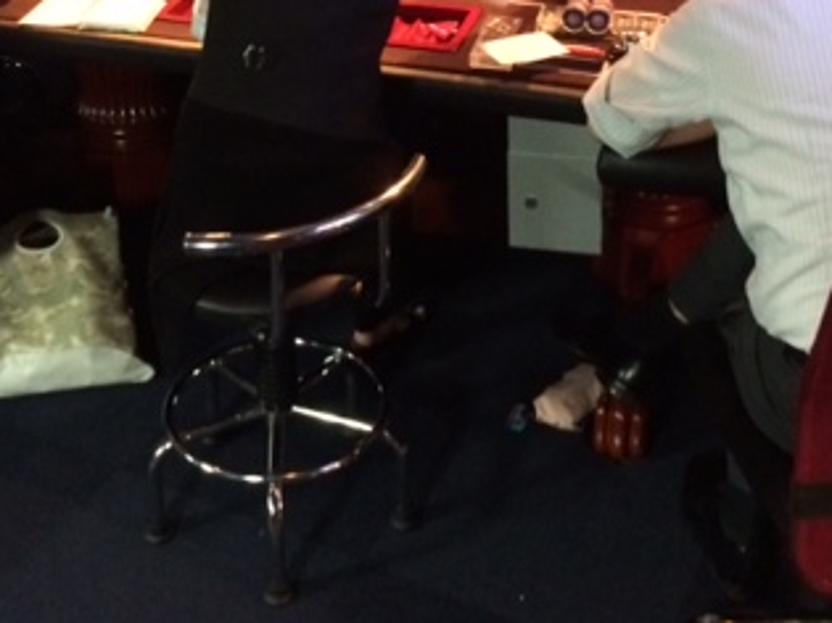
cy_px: 55
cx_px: 420
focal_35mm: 61
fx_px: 1466
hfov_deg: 31.7
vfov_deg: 23.3
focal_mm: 4.12
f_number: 2.2
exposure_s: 1/15
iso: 320
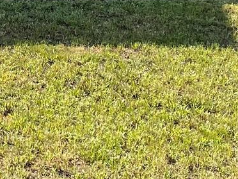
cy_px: -234
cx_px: -72
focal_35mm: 143
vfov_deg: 9.4
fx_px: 983
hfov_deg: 13.3
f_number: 1.6
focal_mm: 4.2
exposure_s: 1/1276
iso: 32
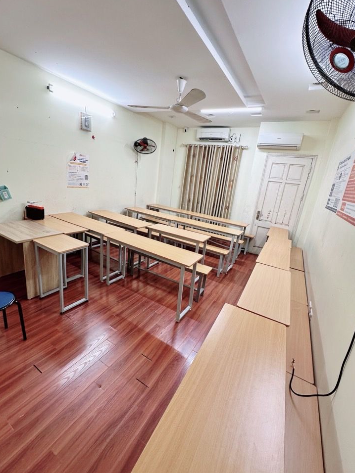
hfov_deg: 81.7
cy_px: 231
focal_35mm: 15
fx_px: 205
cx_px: 177
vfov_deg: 98.2
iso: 125
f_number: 2.2
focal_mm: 2.22
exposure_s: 1/100
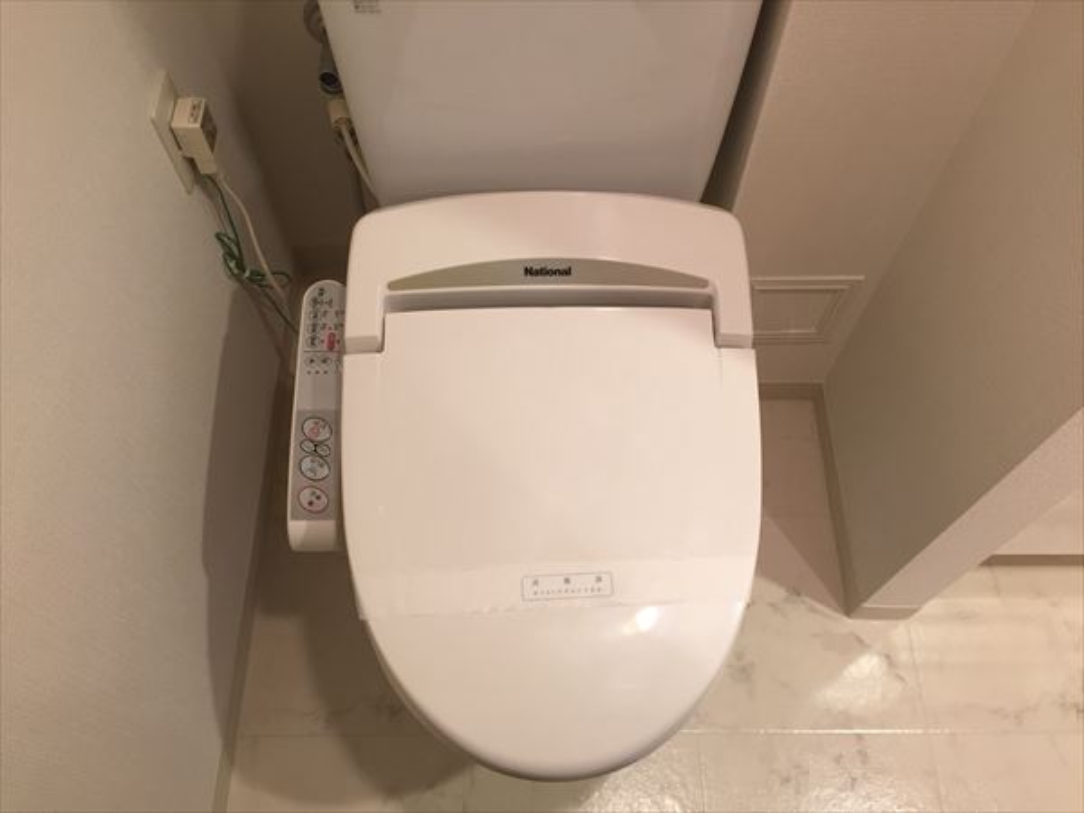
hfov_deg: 61.7
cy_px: 406
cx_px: 542
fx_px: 908
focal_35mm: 29
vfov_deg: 48.2
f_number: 2.2
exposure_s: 1/33
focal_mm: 4.15
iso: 80
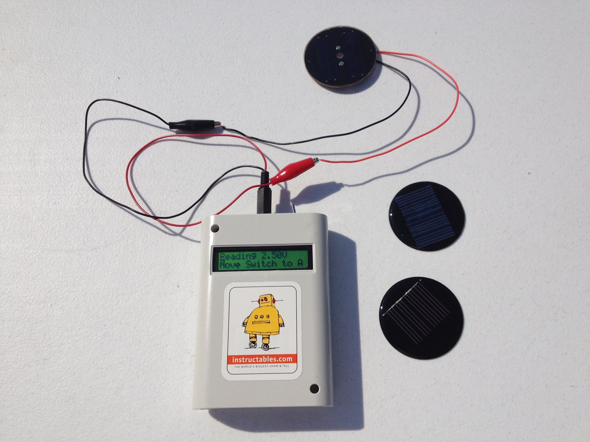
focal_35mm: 35
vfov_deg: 40.7
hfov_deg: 52.6
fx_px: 597
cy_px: 221
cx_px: 295
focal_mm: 4.28
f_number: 2.4
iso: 64
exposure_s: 1/7937
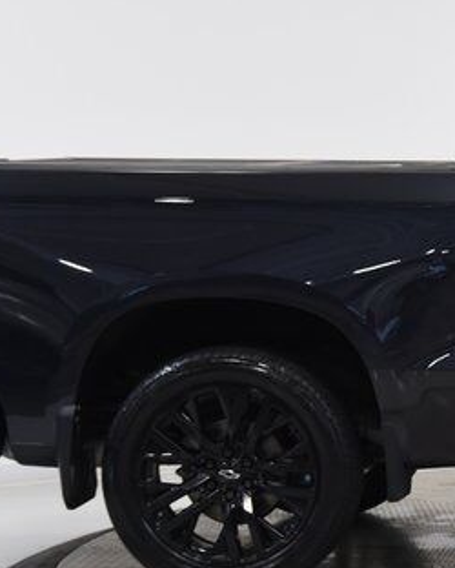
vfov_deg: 12.5
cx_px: 737
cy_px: 322
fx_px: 2590
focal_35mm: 154
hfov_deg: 9.7
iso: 1600
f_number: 4.5
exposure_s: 1/80
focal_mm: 50
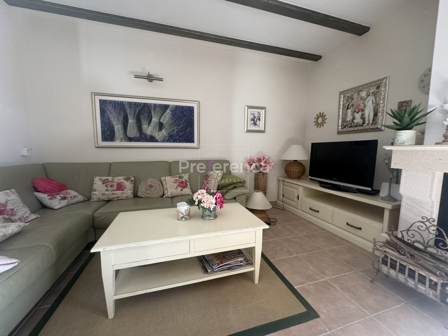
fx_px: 181
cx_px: 224
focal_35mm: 14
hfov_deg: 102.1
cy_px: 168
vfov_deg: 85.7
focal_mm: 2.22
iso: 250
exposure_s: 1/100
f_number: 2.2
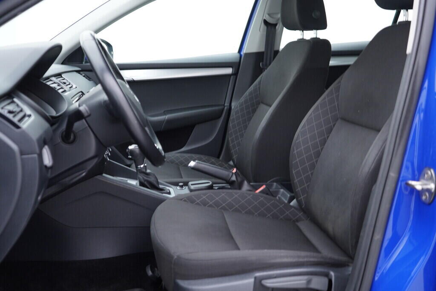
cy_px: 146
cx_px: 218
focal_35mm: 36
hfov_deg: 53.1
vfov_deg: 36.9
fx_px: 436
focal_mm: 24
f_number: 2.8
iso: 200
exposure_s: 1/40
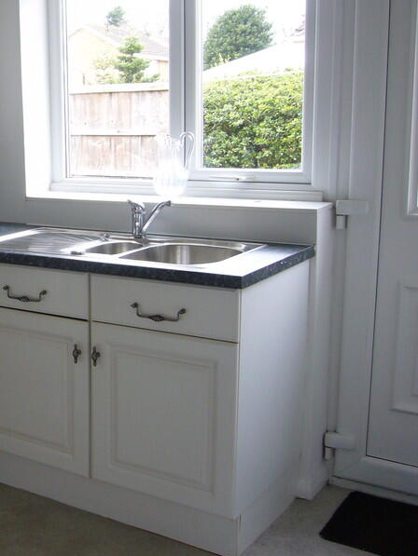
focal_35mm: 48
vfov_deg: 39.6
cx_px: -45
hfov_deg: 27.6
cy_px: 268
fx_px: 773
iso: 80
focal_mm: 4.6
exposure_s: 1/40
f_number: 2.8
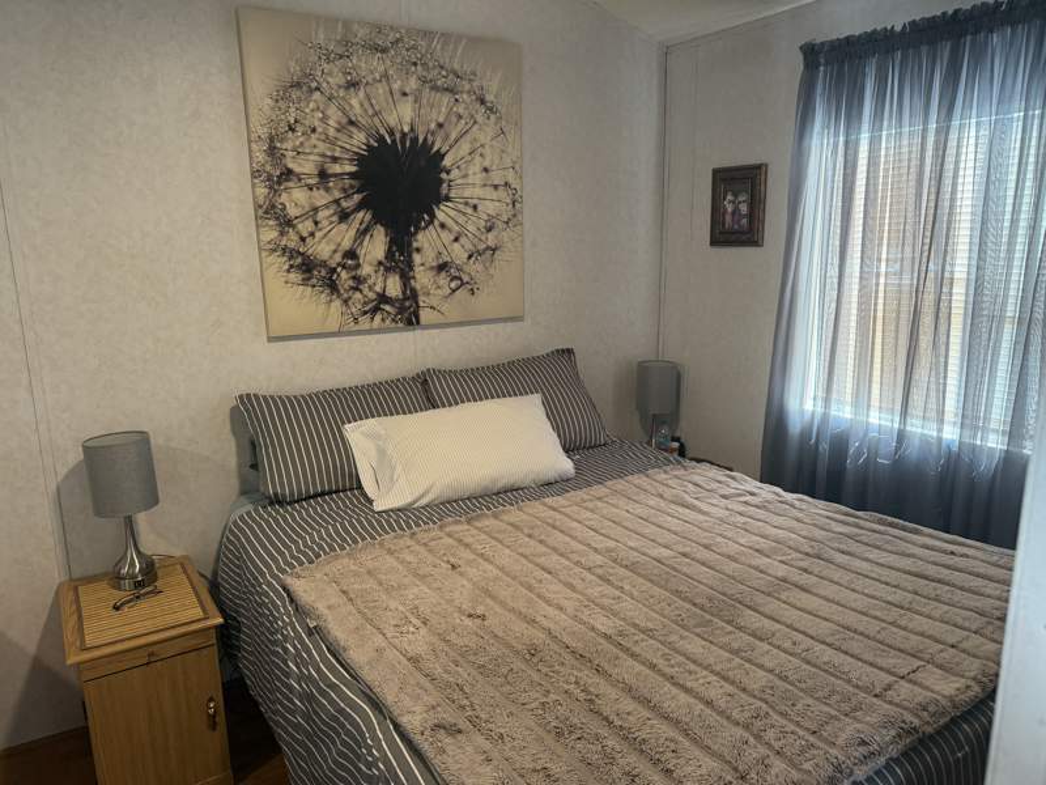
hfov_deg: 71.6
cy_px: 392
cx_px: 523
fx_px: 725
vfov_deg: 56.8
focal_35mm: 24
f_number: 1.78
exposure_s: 1/80
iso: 200
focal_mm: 6.76
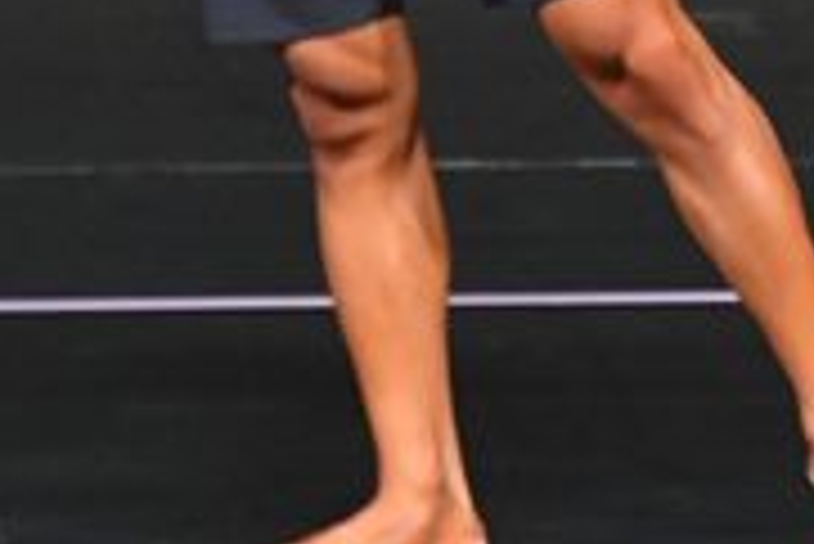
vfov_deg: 1.1
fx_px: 29032
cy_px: -306
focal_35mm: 1283
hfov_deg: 1.6
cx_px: 1585
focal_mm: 200
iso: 4000
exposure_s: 1/400
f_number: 5.6
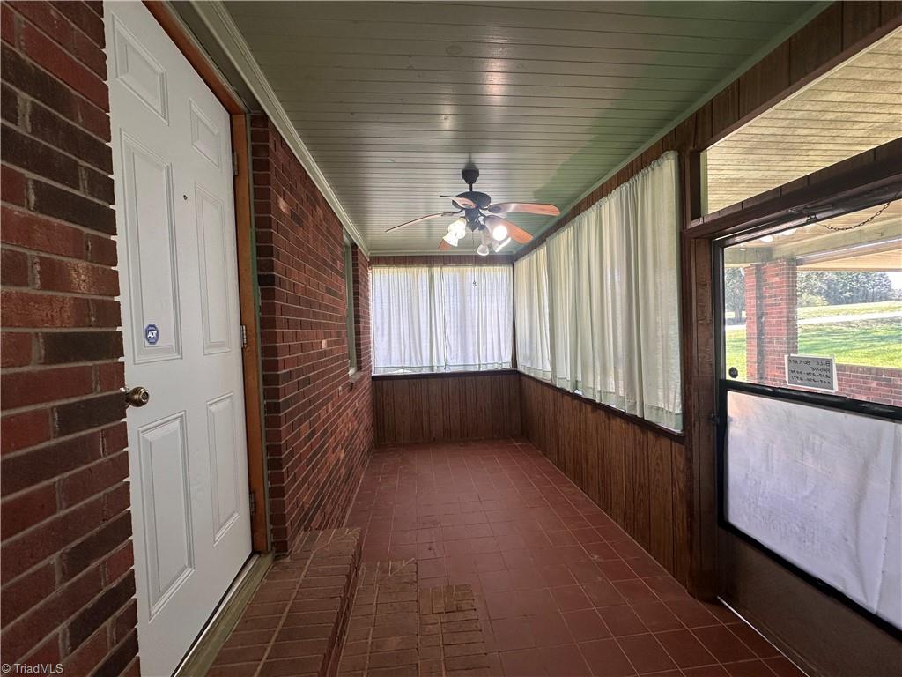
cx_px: 451
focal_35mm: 14
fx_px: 365
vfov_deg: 85.7
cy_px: 338
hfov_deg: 102.1
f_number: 2.2
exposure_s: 1/120
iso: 64
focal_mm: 2.22
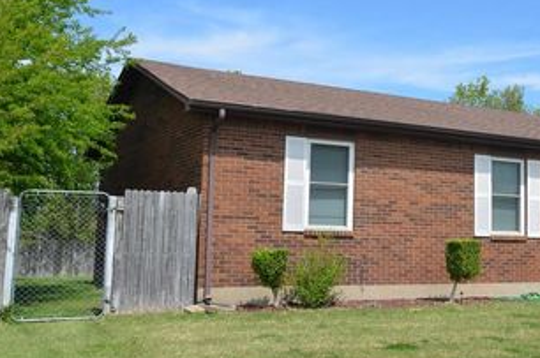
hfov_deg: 38.8
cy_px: 135
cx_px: 434
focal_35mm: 49
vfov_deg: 27.3
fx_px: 734
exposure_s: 1/250
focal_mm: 20
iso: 100
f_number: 8
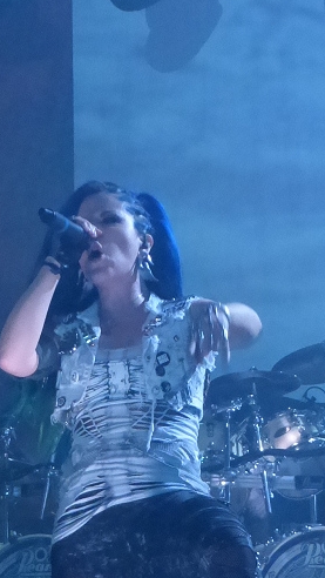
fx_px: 1914
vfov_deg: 17.0
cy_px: 495
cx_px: 180
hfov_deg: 9.7
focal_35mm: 125
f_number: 4.2
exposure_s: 1/80
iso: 800
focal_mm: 8.5
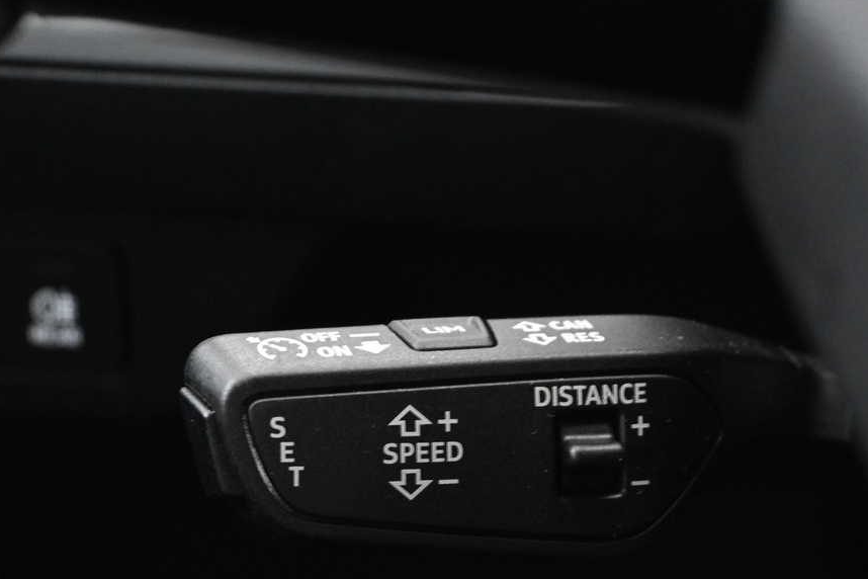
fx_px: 2459
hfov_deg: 20.0
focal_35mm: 102
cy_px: 349
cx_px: 404
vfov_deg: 13.4
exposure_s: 1/3
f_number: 5.3
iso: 1600
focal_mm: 36
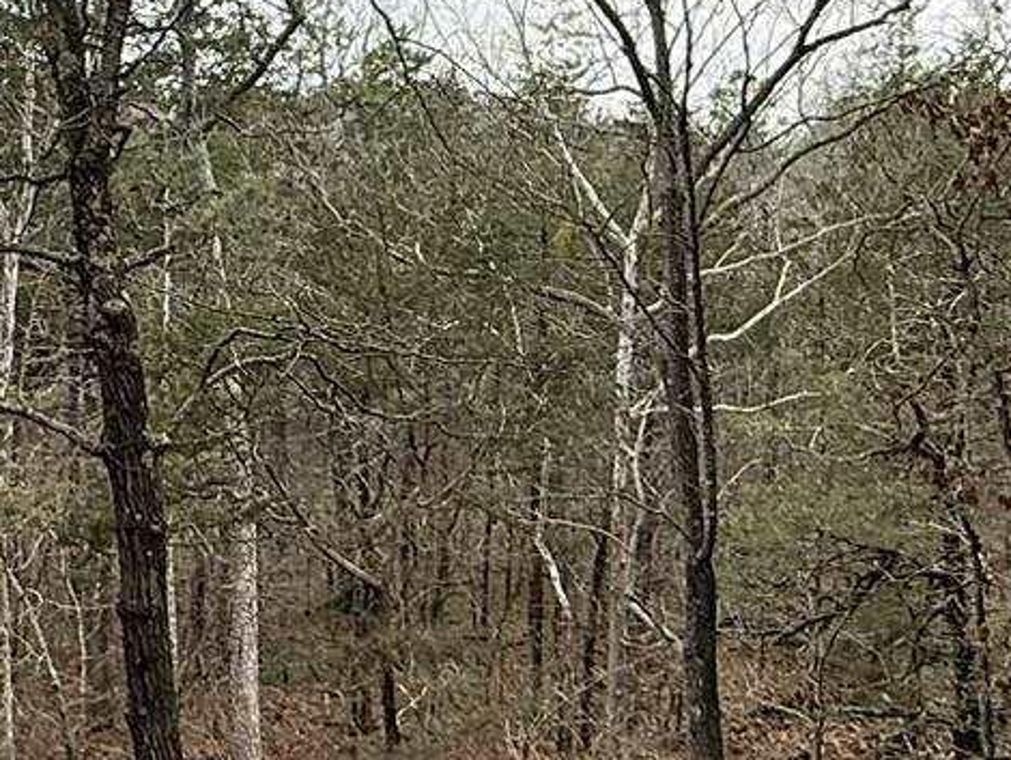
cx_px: 501
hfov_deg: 31.7
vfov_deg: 24.0
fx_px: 1782
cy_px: 316
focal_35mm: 61
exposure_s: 1/238
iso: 64
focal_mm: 2.22
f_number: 2.2
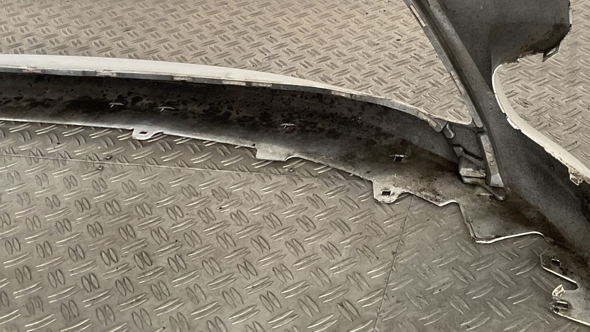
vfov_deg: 21.1
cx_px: 354
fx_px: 876
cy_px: 47
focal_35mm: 56
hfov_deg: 37.1
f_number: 1.8
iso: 80
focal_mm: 3
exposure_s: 1/60
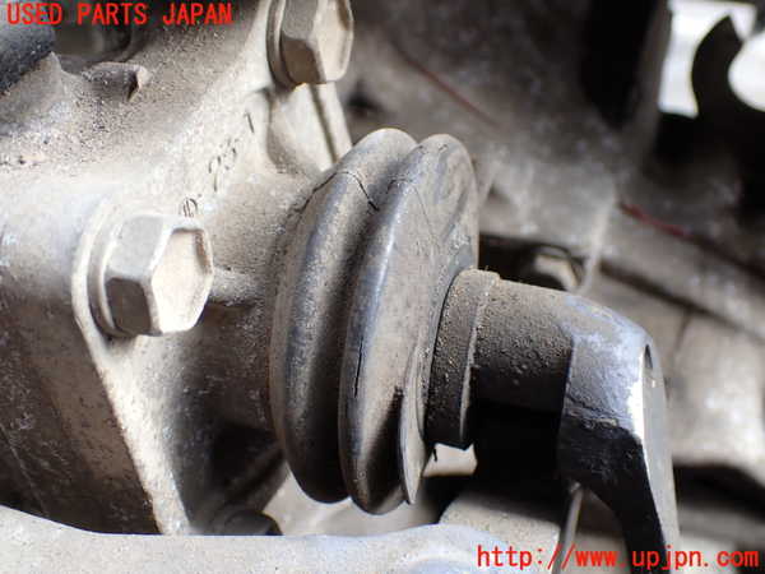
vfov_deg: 35.1
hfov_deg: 45.8
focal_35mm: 41
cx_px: 382
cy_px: 287
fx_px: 906
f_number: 2.8
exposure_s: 1/80
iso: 100
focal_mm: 7.31
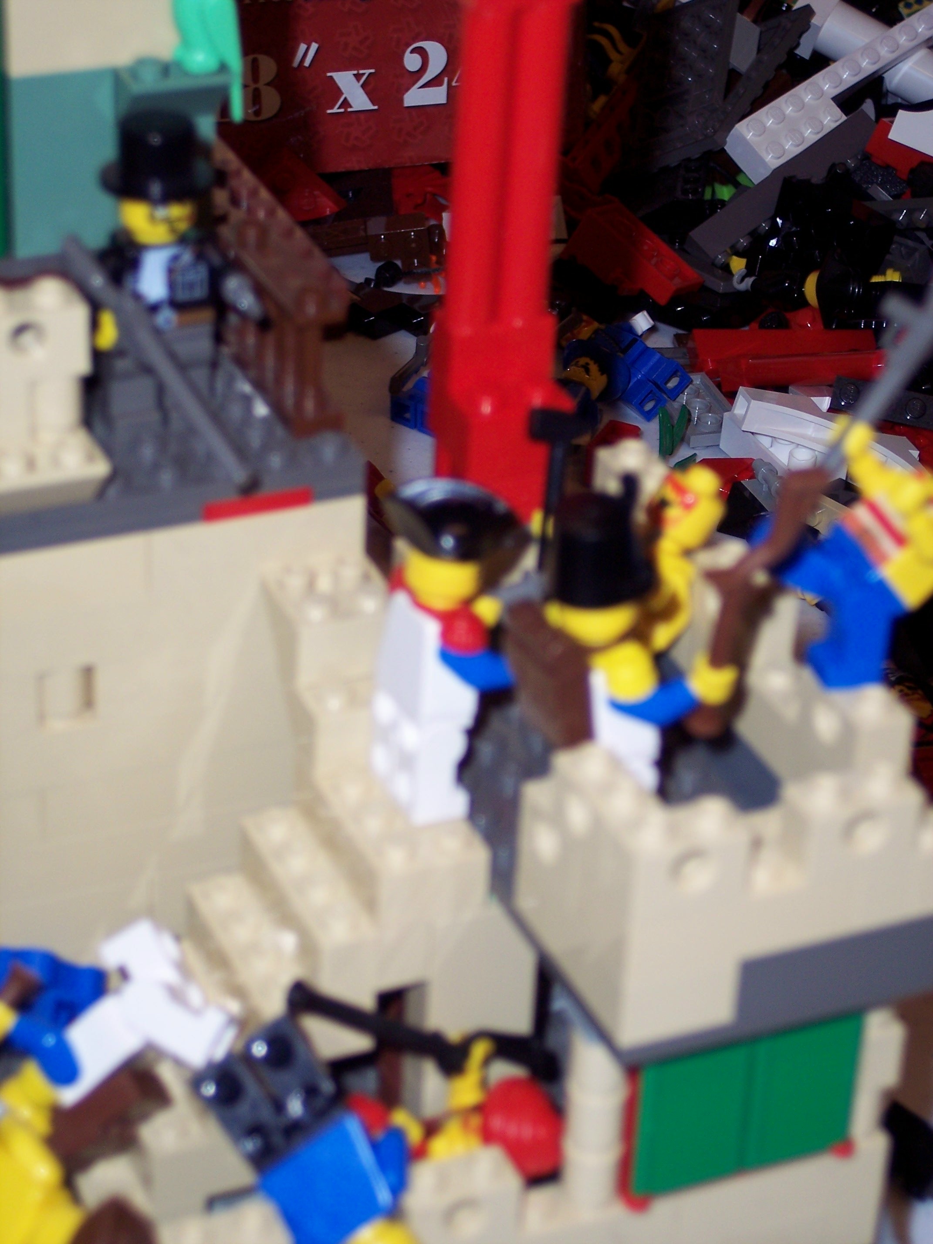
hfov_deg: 16.2
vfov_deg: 21.5
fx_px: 3270
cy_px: 622
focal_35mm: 91
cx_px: 466
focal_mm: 18.7
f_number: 4.1
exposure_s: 1/90
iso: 100
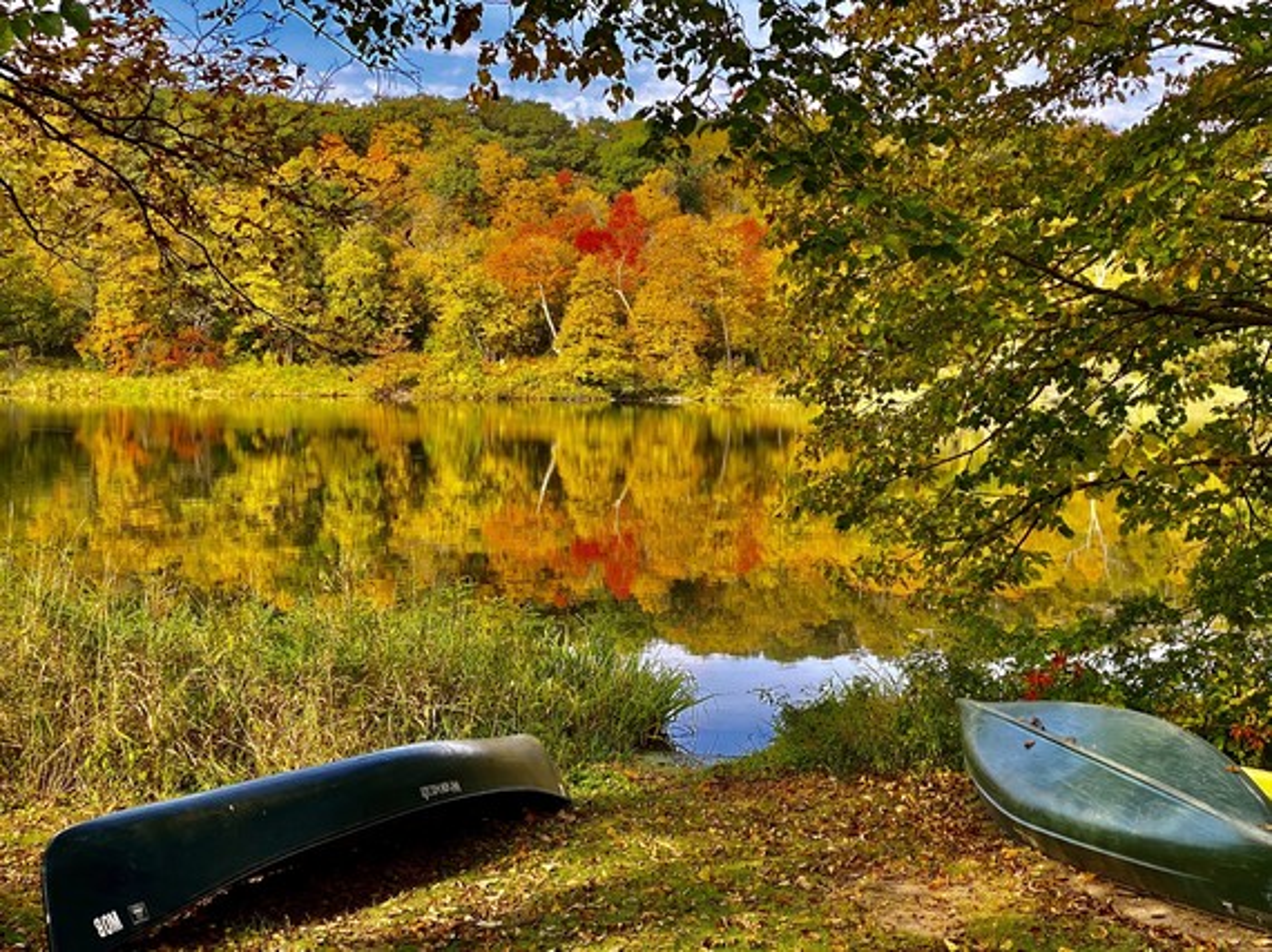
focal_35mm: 52
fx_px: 1910
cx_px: 636
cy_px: 476
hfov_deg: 36.8
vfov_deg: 28.0
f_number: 2
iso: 20
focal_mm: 6
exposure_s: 1/333
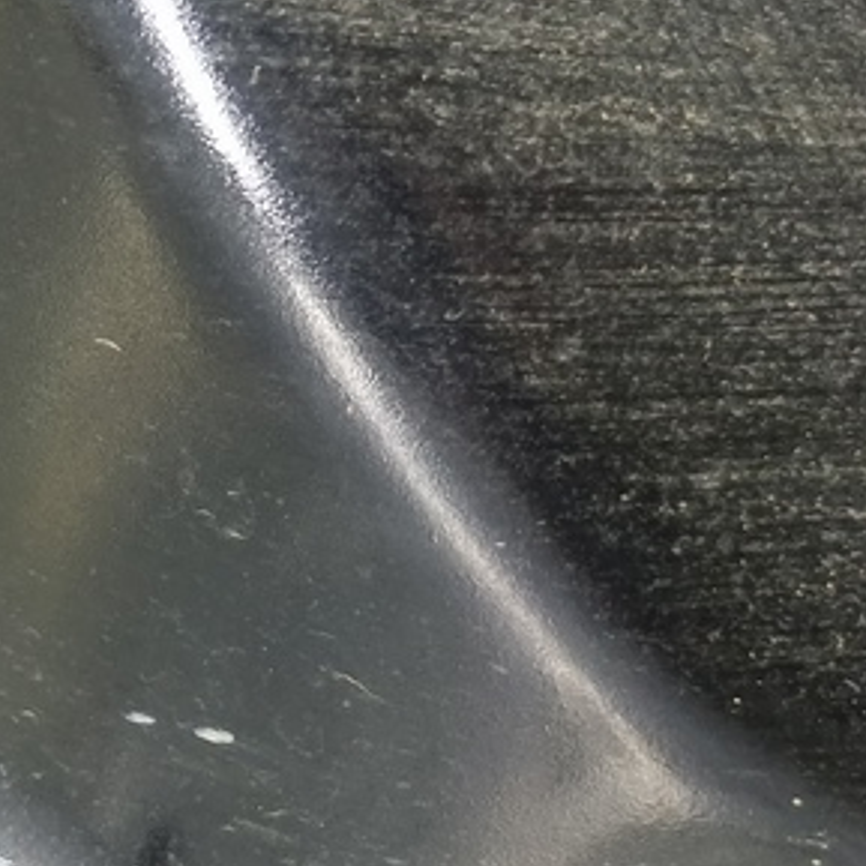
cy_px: 596
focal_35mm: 72
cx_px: 503
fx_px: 2038
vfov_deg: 23.8
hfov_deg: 24.0
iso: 393
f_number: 1.6
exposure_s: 1/25
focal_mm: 4.11
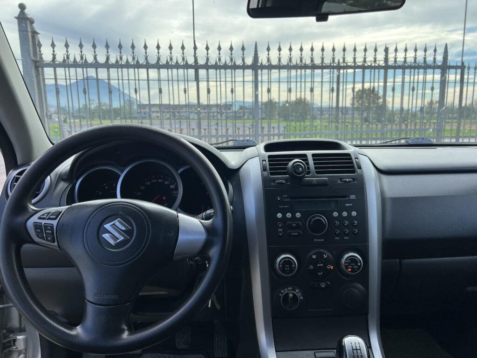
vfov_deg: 53.1
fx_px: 358
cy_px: 179
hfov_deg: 67.3
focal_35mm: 26
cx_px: 238
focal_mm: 5.7
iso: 50
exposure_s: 1/1068
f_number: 1.5
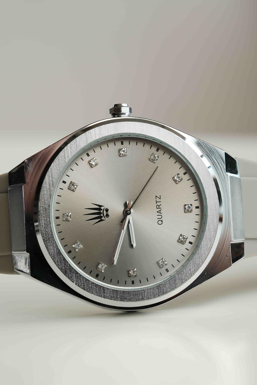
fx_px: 1424
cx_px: 136
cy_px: 208
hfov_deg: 10.3
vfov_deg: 15.4
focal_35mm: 133
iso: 250
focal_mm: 80
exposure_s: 1/40
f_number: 8
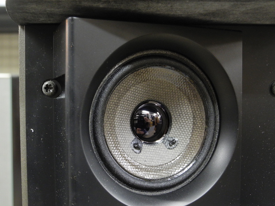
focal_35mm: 39
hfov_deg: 47.9
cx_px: 140
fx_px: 310
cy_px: 113
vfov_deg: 36.8
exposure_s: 1/7.8
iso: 400
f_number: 2.8
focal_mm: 6.8
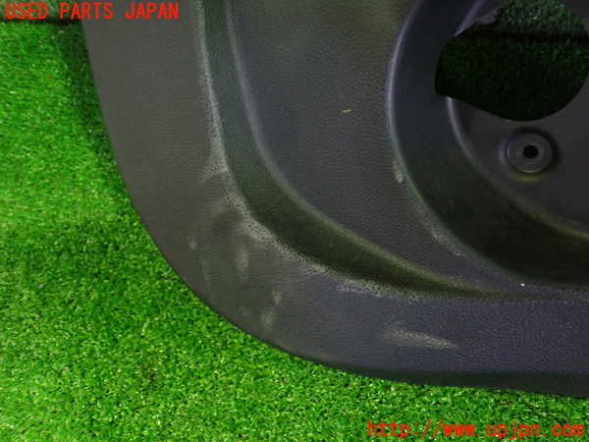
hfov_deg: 60.0
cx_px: 294
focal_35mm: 30
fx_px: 510
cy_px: 221
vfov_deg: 46.8
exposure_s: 1/15
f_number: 2.3
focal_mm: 5.4
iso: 800
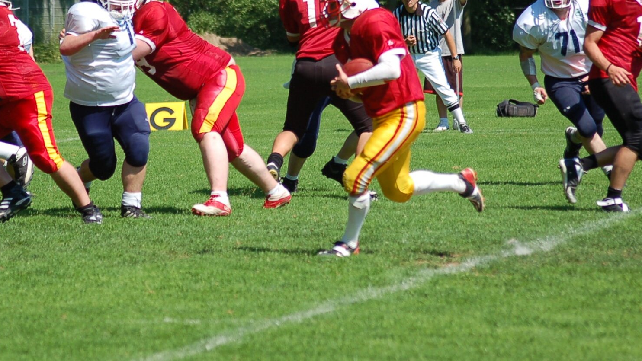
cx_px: 255
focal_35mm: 279
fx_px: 4750
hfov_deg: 7.7
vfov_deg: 4.4
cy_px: 98
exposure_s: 1/1000
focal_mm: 120
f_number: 4.2
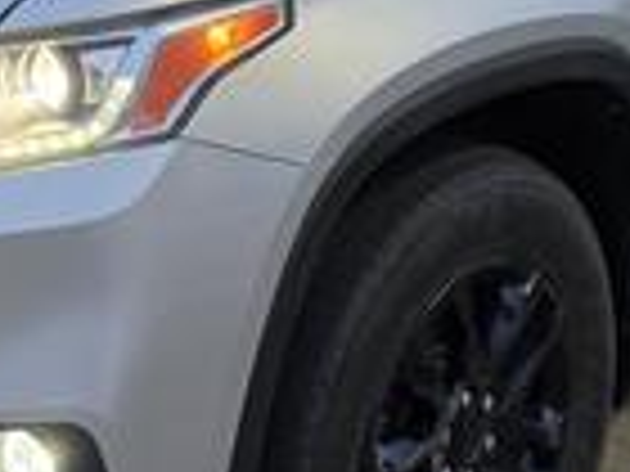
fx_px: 1511
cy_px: 13
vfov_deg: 17.4
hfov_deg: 23.5
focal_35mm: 83
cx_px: 220
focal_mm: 6.3
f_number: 1.7
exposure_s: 1/50
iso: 80
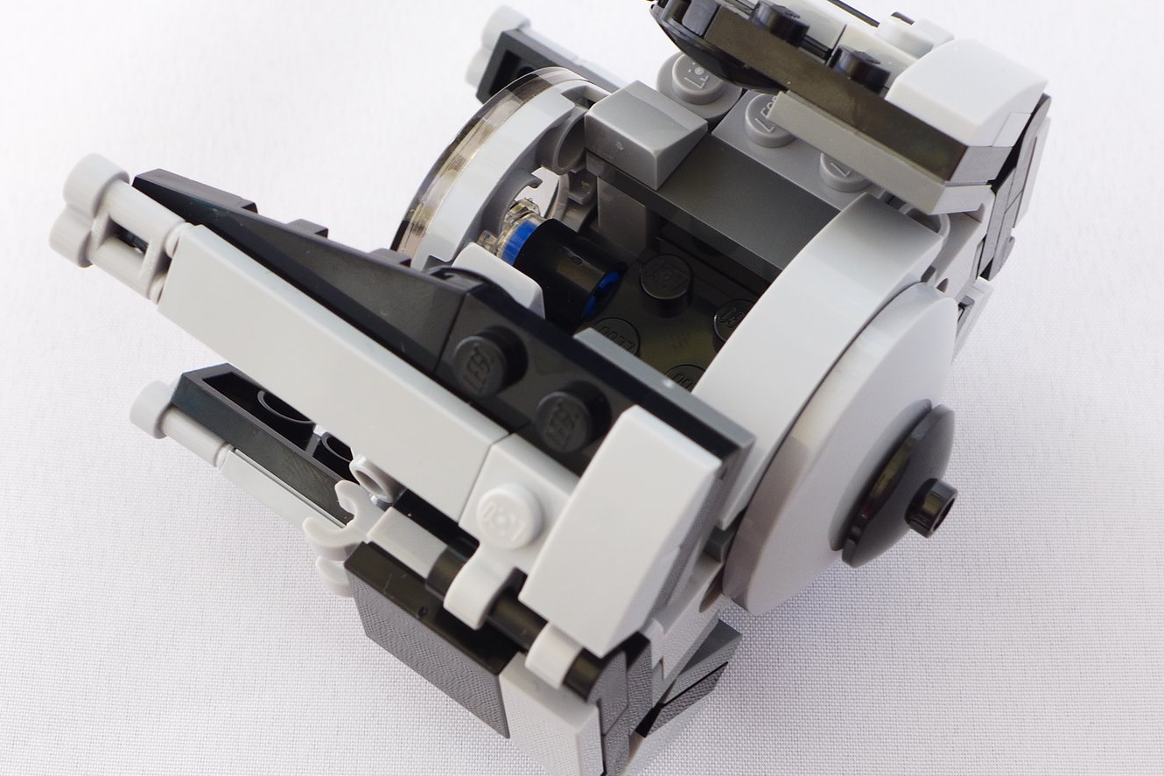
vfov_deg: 19.2
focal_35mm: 71
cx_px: 596
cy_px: 290
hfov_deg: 28.4
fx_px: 2296
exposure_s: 1/15
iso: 80
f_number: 4
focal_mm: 9.8
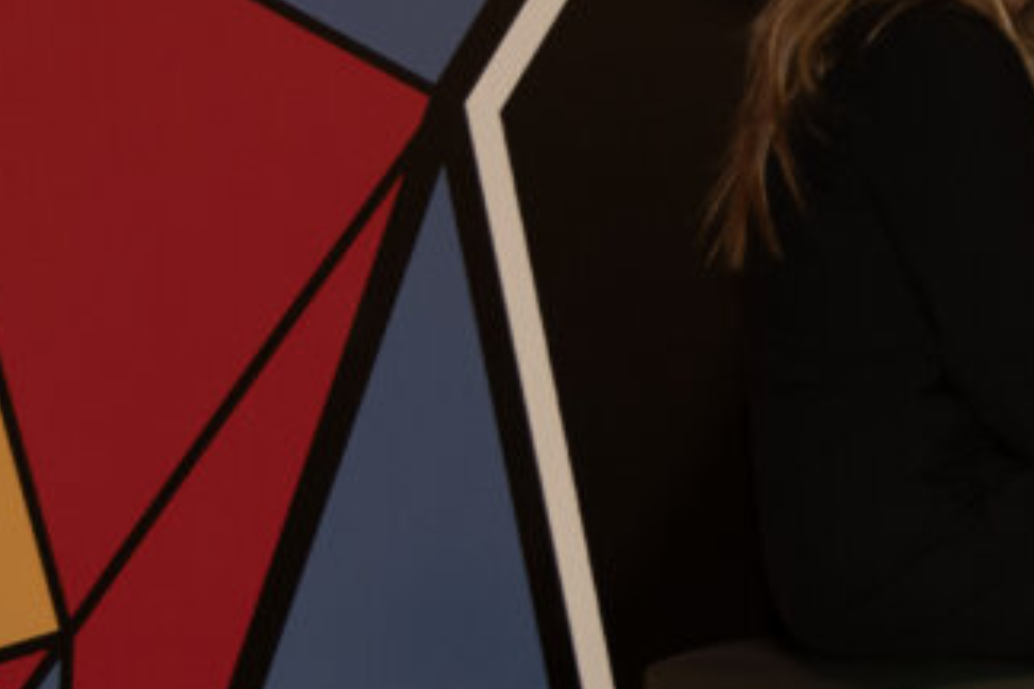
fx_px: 7496
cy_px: 388
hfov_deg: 7.6
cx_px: 1918
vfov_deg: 5.3
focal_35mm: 261
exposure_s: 1/200
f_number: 4
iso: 250
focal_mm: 44
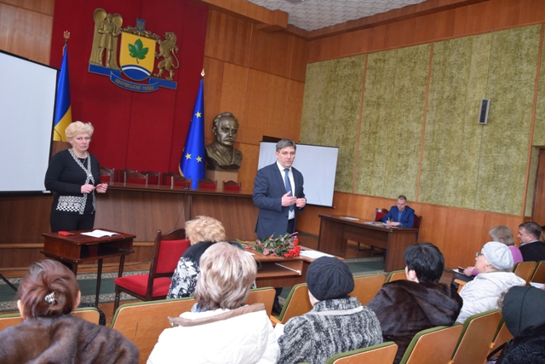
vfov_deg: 43.6
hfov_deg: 61.9
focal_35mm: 30
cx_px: 272
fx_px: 454
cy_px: 182
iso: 1100
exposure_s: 1/200
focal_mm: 20
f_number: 4
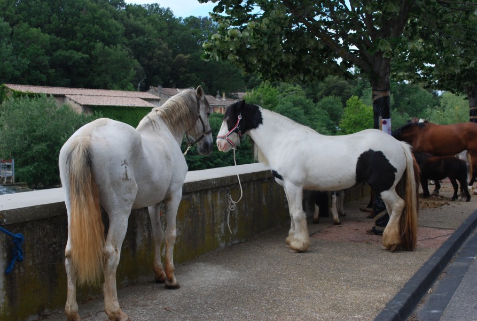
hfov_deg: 43.5
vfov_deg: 30.0
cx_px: 238
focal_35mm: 45
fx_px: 598
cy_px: 160
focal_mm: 30
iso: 100
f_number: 6.3
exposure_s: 1/160
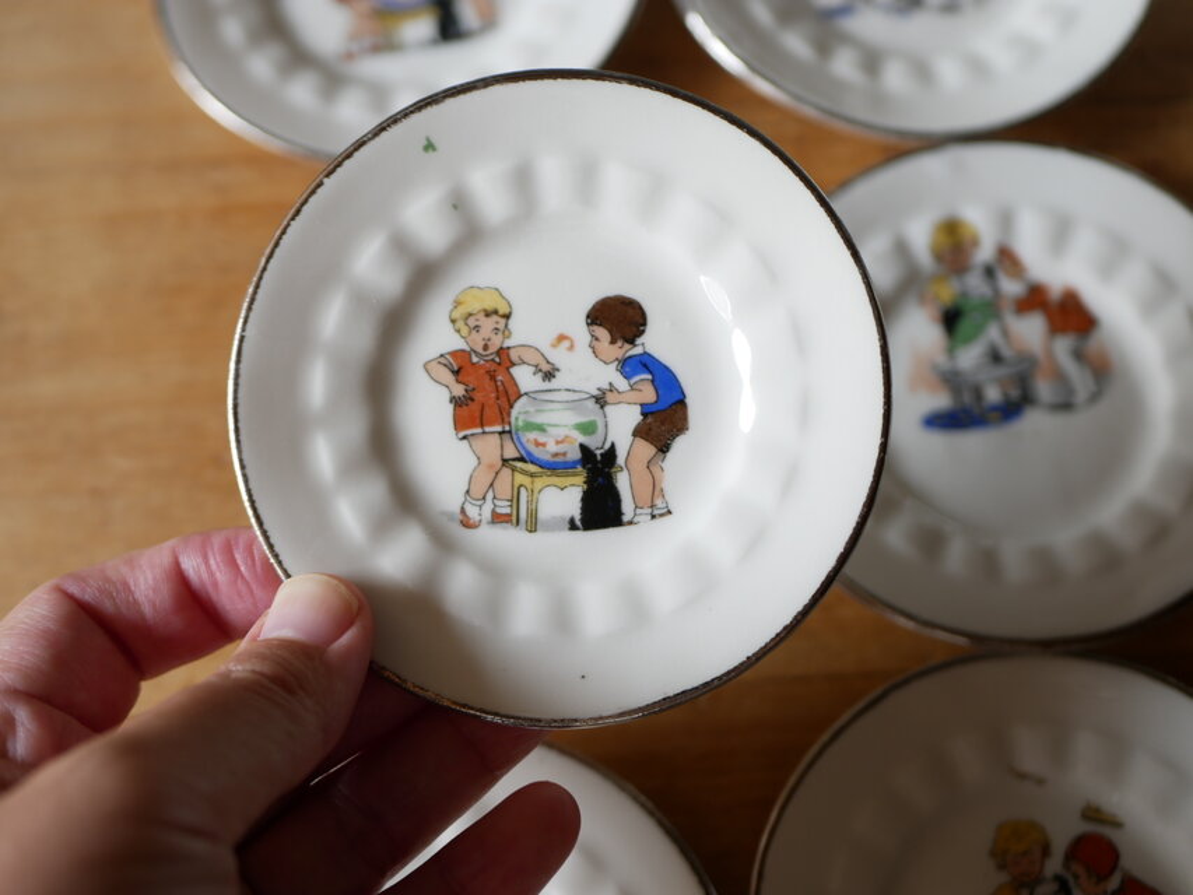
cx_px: 596
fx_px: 1723
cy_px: 448
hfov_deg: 38.2
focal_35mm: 50
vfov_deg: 29.1
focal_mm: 25
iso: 200
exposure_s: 1/200
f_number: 2.5
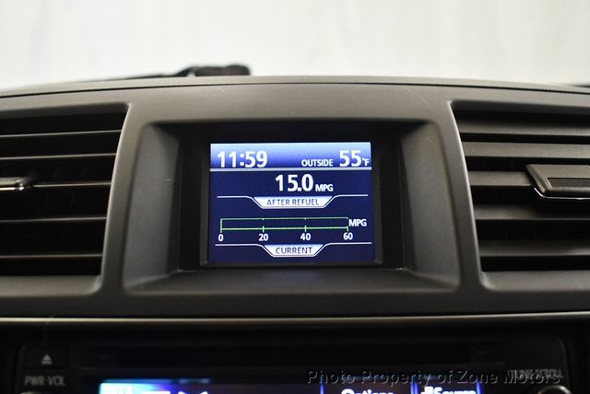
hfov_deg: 48.4
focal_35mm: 40
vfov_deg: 33.5
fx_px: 656
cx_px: 295
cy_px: 197
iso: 2200
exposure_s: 1/125
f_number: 3.8
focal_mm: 20
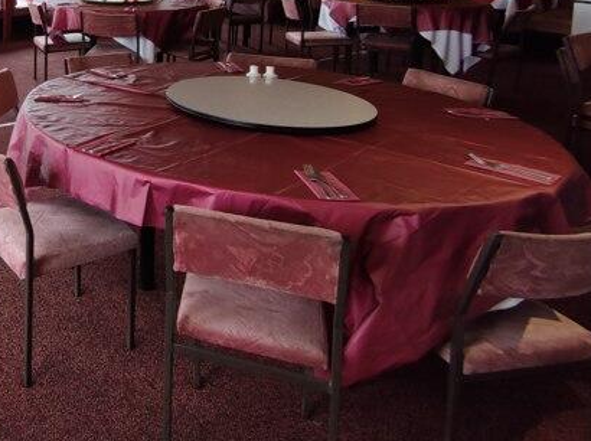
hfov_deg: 39.3
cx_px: -43
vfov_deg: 32.9
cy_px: 1
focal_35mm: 40
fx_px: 682
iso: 229
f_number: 2.2
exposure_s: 1/33
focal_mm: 2.35
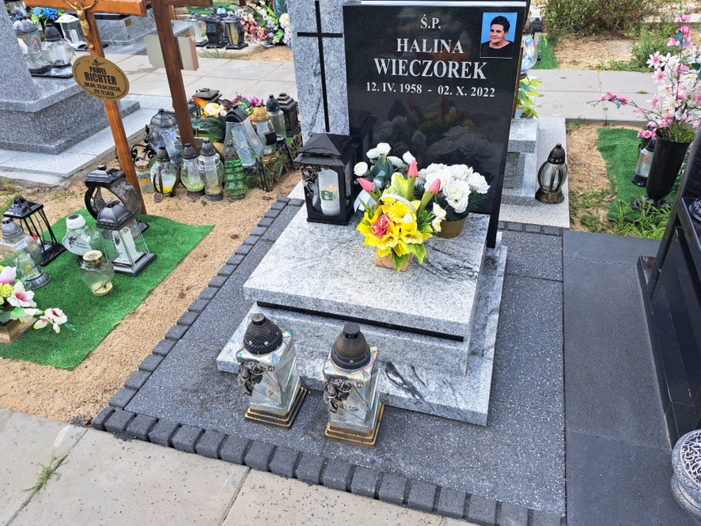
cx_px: 350
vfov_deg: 53.0
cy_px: 245
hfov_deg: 67.3
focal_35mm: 26
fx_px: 527
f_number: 1.8
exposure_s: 1/363
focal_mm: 5.23
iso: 50
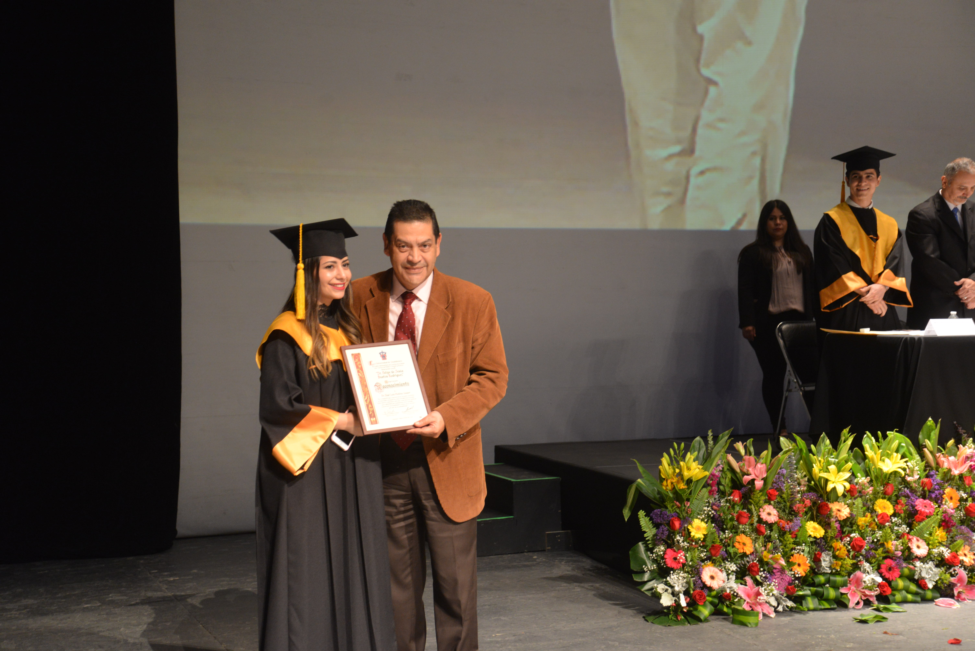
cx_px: 488
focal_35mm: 52
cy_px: 326
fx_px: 1409
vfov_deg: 26.0
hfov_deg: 38.2
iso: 1600
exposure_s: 1/30
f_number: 4.2
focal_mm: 52
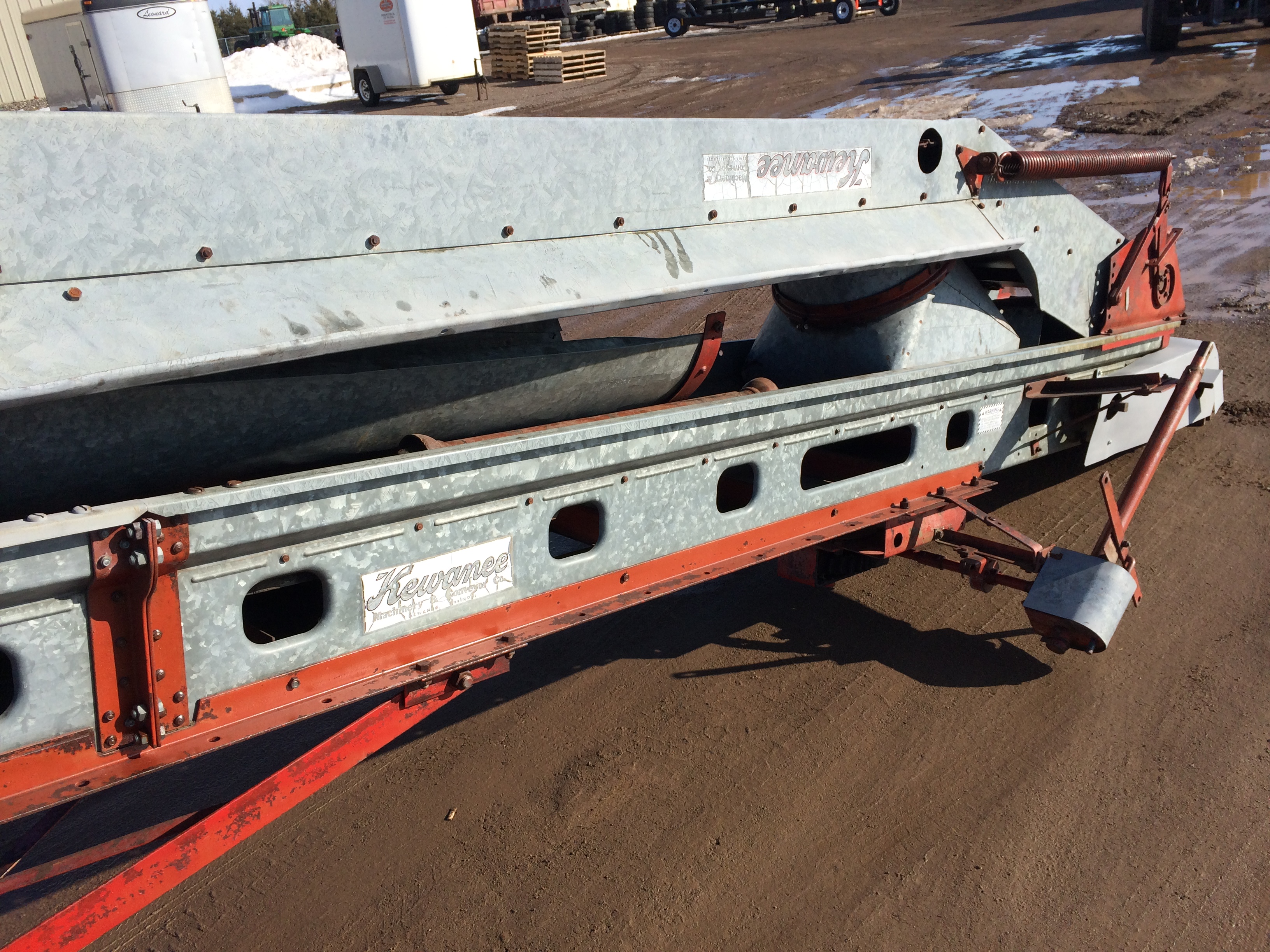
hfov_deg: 60.0
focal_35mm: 30
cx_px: 635
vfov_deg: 46.8
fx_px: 1101
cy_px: 476
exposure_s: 1/2053
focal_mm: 4.12
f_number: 2.2
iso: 40
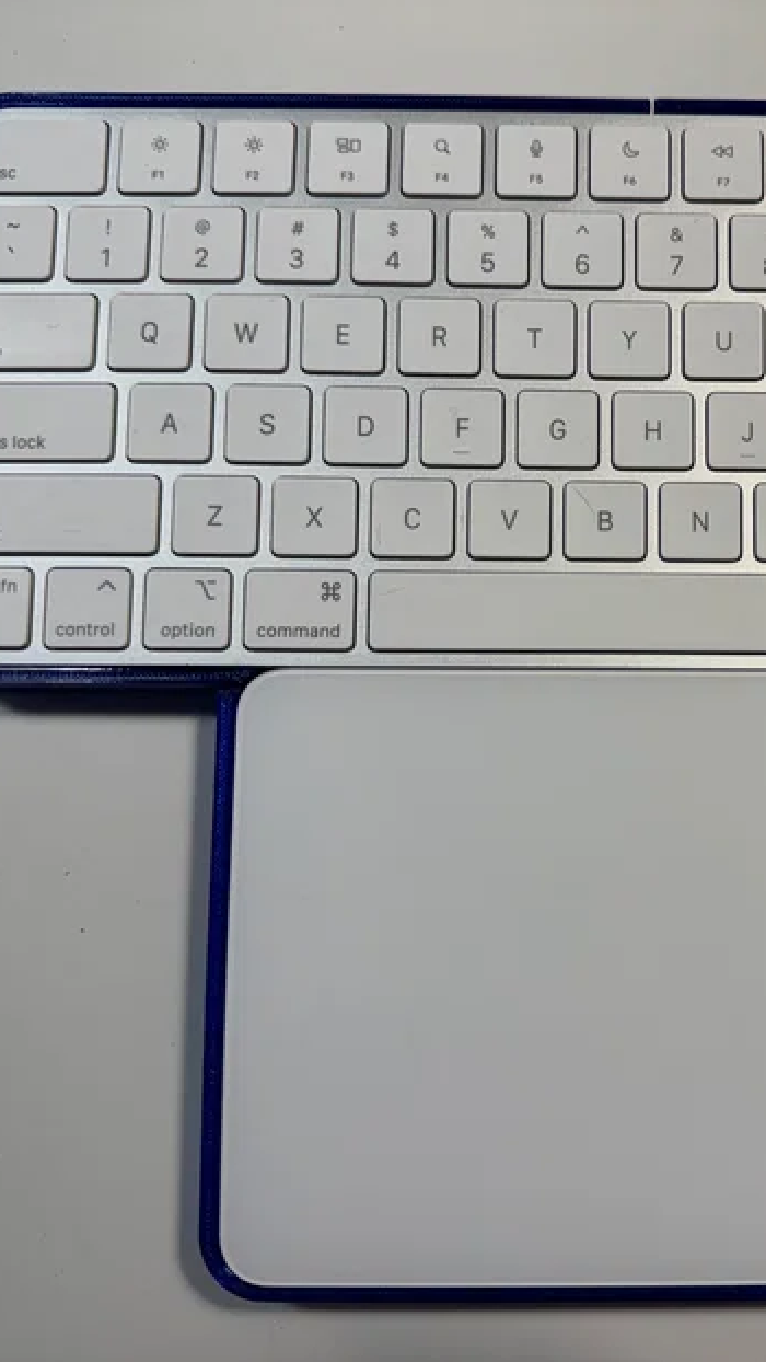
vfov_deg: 56.6
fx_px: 1263
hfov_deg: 32.7
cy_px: 682
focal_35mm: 35
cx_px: 625
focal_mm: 6.86
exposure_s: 1/120
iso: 100
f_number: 1.78
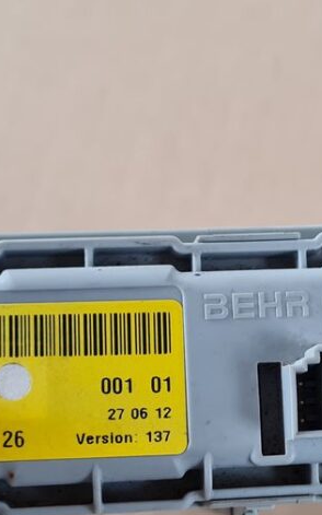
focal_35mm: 82
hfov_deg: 15.8
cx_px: 244
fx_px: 1152
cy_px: 328
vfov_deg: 25.1
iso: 100
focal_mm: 5.4
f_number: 1.8
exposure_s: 1/100
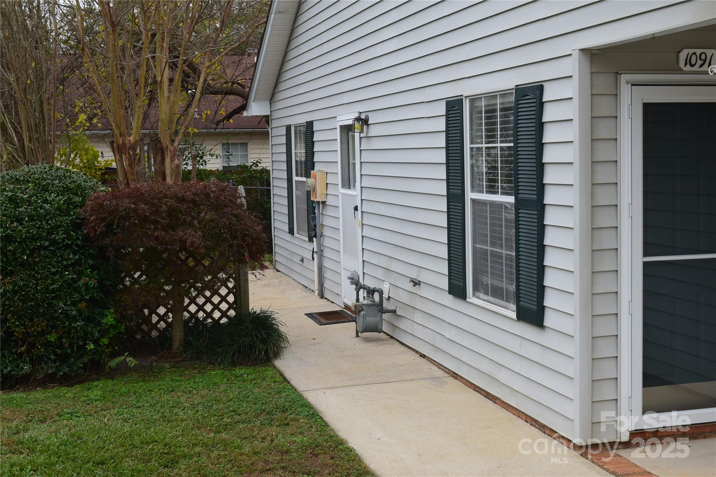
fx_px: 1014
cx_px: 358
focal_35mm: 51
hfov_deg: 38.9
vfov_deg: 26.5
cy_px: 238
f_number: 10
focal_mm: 34
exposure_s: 1/250
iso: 400
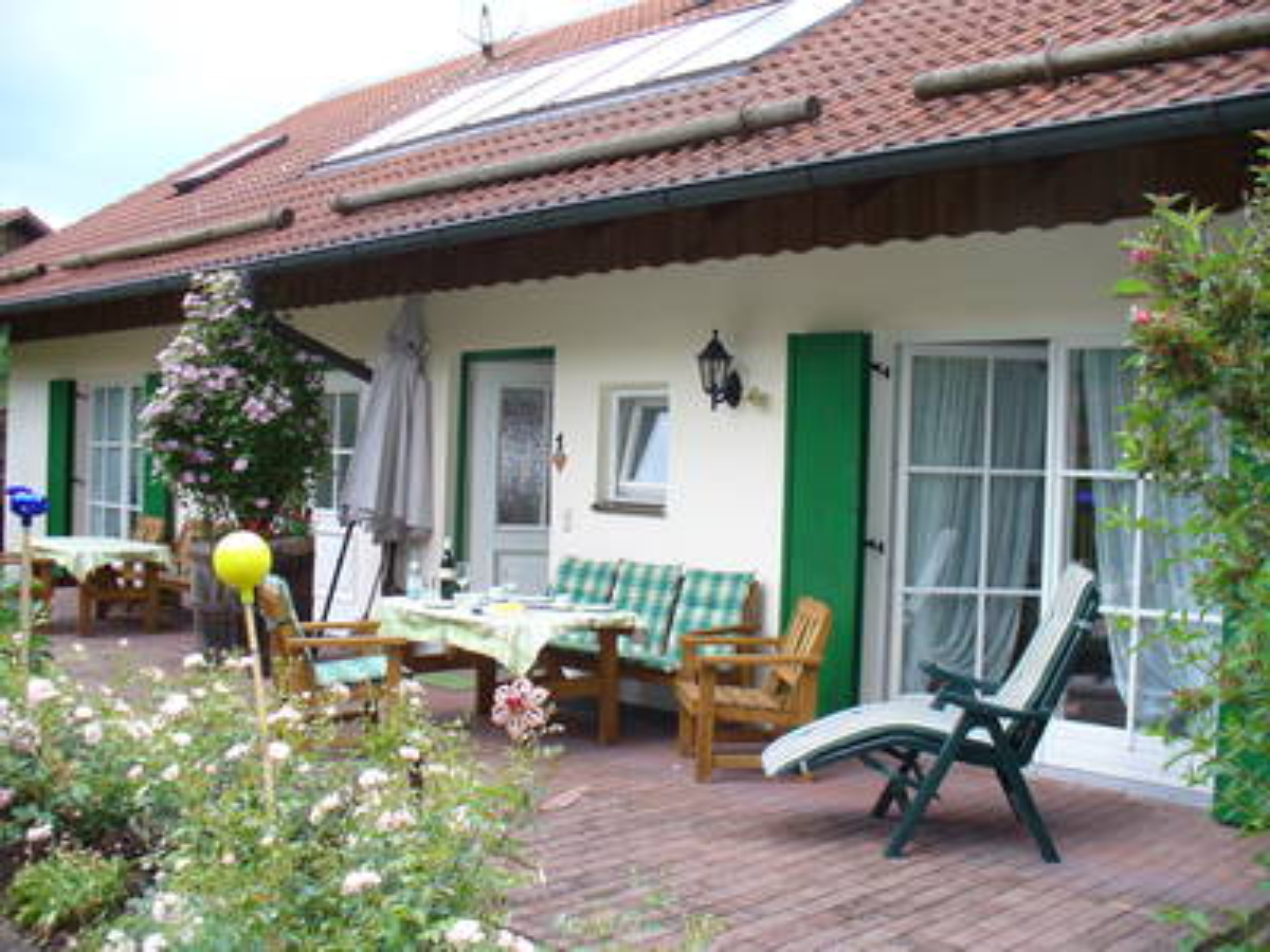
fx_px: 1357
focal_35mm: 37
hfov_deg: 50.1
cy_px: 476
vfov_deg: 38.7
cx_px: 635
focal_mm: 6.1
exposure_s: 1/250
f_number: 2.8
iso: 100
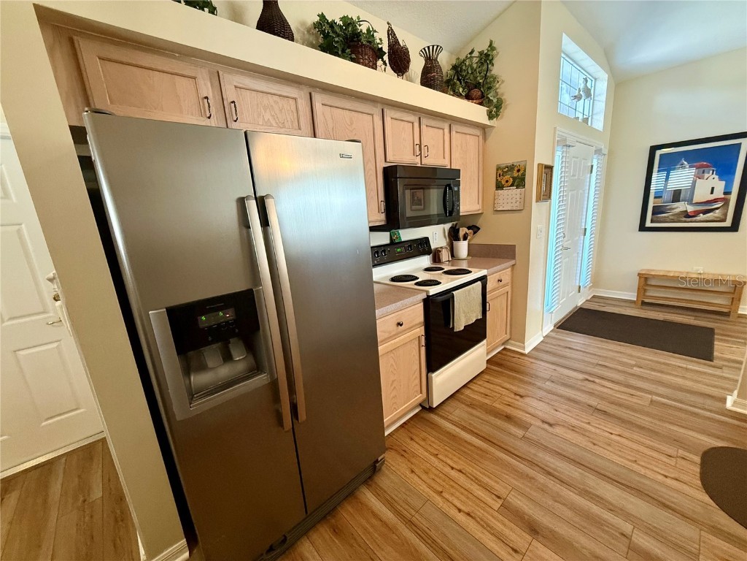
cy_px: 280
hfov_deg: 102.1
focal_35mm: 14
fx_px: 302
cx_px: 374
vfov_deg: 85.7
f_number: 2.2
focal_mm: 2.22
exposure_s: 1/60
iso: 400
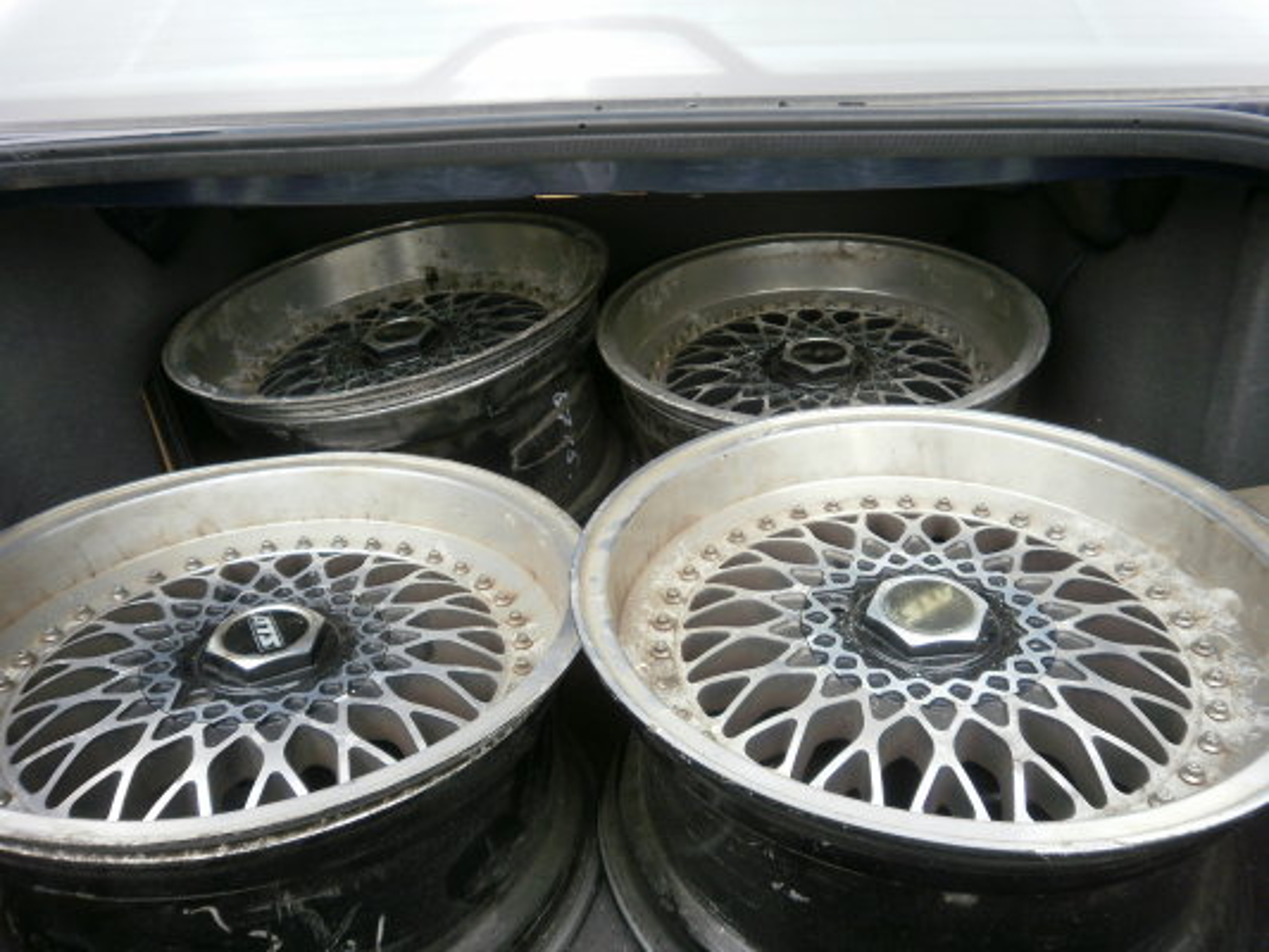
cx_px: 634
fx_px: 953
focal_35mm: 26
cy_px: 476
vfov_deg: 53.1
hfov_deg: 67.3
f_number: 2.6
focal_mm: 4.65
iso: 100
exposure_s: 1/160
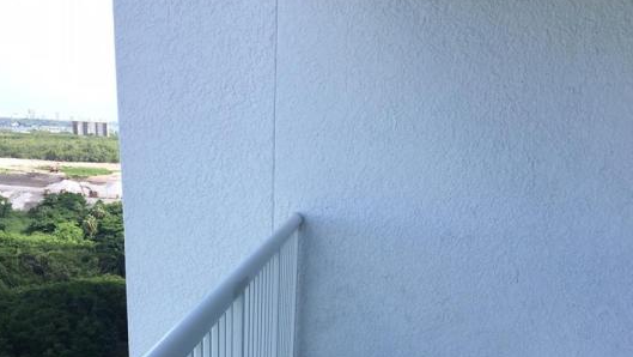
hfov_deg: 47.3
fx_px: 722
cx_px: 315
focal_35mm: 43
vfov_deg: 25.6
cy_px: 399
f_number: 2.2
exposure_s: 1/590
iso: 32
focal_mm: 4.15
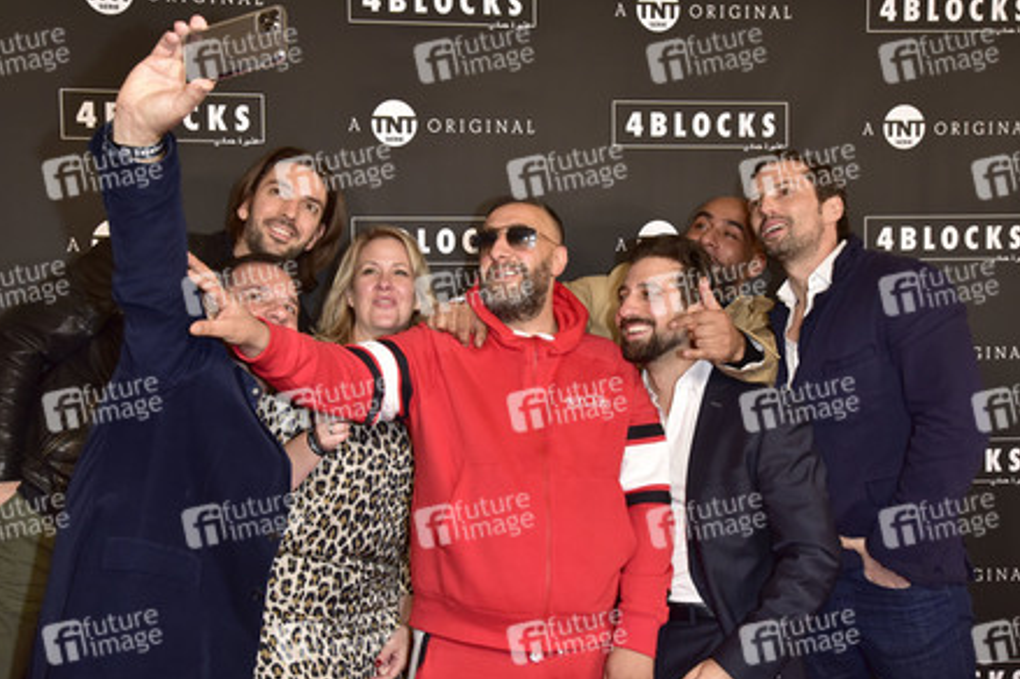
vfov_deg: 34.2
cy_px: 346
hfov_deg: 49.6
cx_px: 505
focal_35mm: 39
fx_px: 1104
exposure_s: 1/250
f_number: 8
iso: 2000
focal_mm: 38
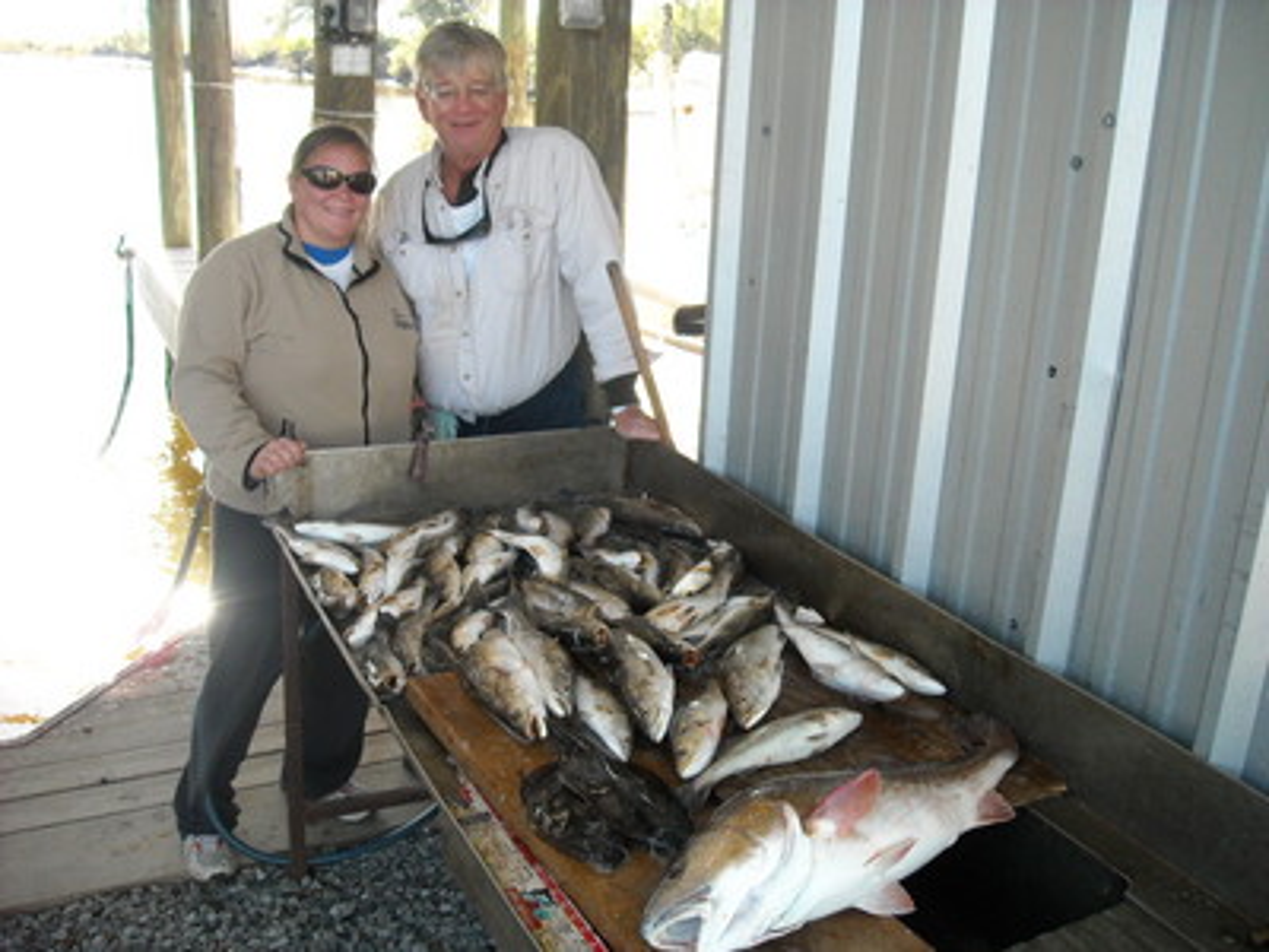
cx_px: 634
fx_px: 1283
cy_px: 476
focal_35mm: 35
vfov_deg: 40.7
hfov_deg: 52.6
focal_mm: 5.7
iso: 218
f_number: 2.8
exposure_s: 1/250
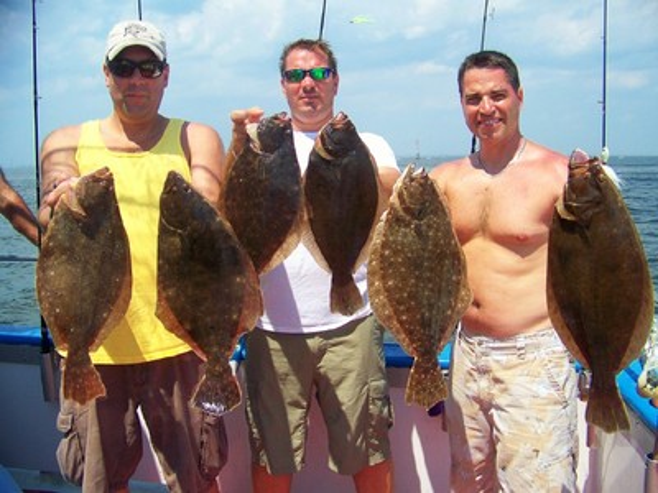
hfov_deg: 51.4
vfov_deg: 39.7
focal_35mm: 36
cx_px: 329
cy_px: 246
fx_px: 684
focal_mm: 5.85
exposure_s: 1/800
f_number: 2.8
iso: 64
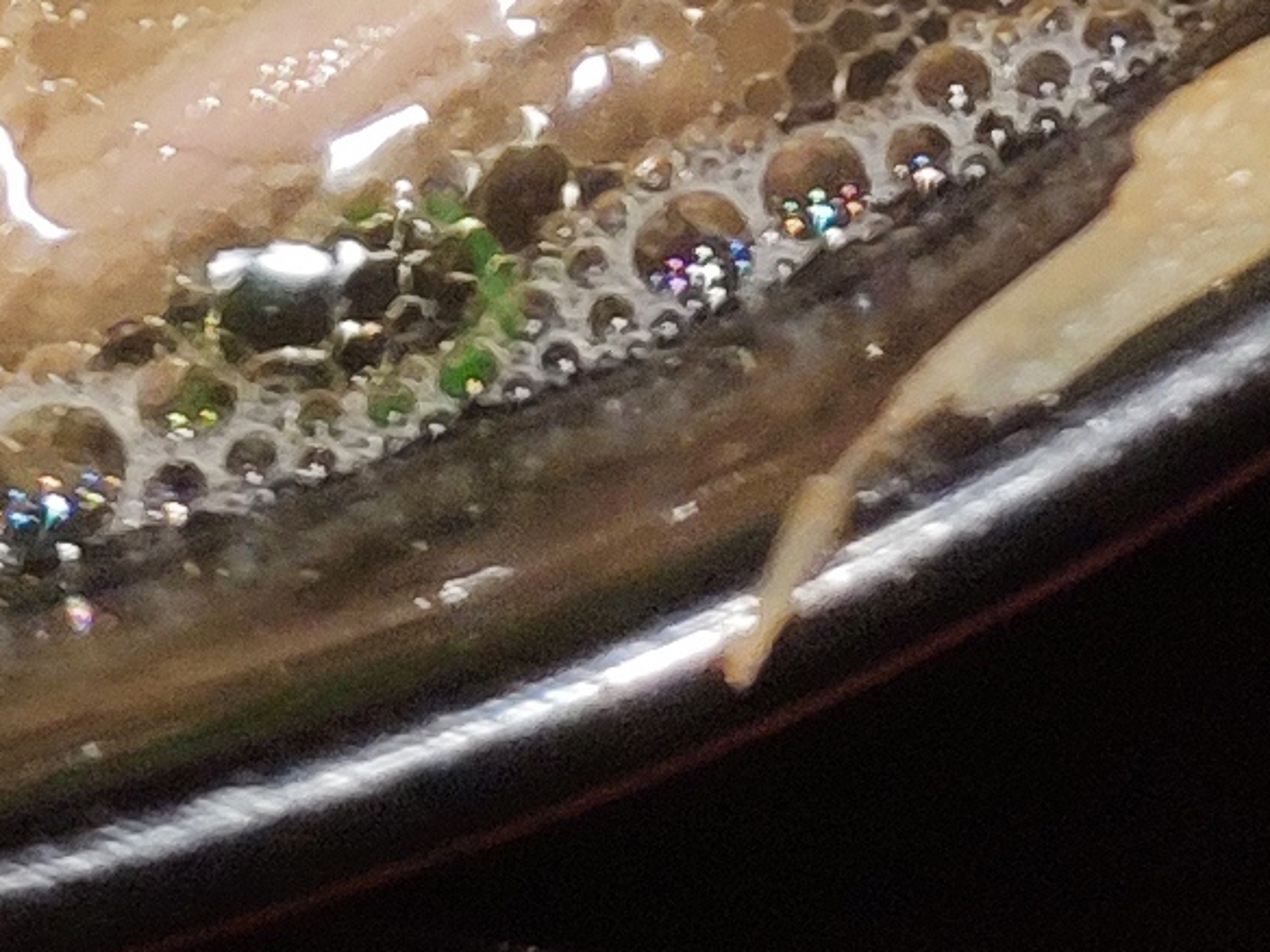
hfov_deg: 13.5
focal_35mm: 145
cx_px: 1192
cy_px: -1891
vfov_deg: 8.6
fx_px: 5320
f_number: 1.8
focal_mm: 4.22
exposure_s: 1/100
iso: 138
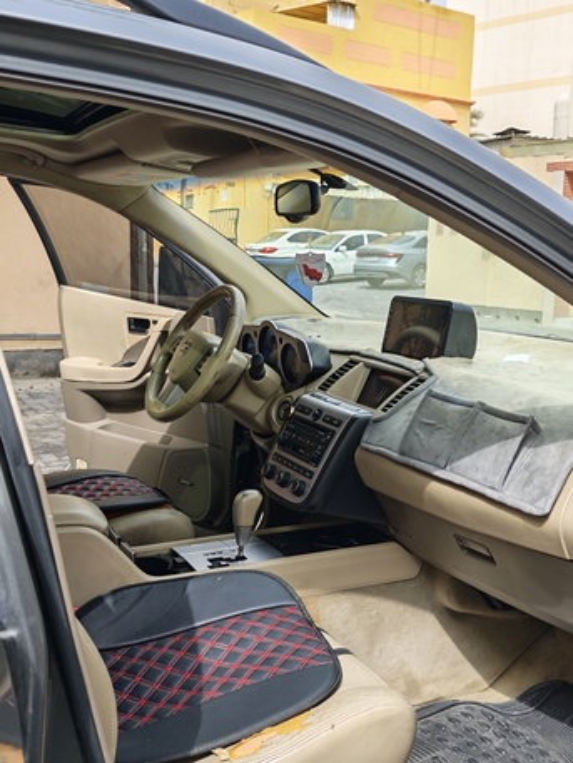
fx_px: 838
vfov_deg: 49.0
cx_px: 286
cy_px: 382
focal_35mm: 38
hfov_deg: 37.7
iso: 50
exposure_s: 1/380
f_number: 1.6
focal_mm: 6.55
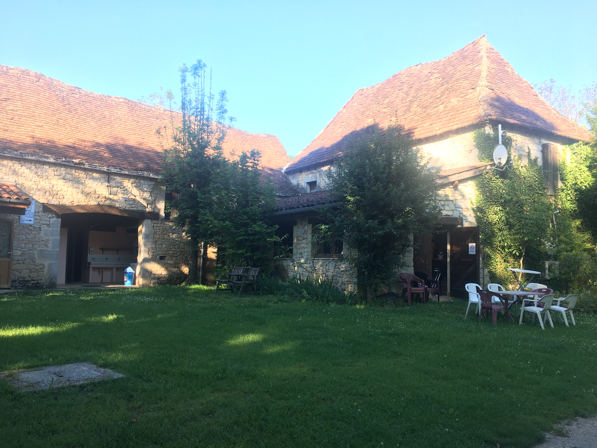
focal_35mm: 29
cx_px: 298
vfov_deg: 48.2
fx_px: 500
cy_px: 224
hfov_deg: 61.7
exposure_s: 1/116
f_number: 2.2
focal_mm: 4.15
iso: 25
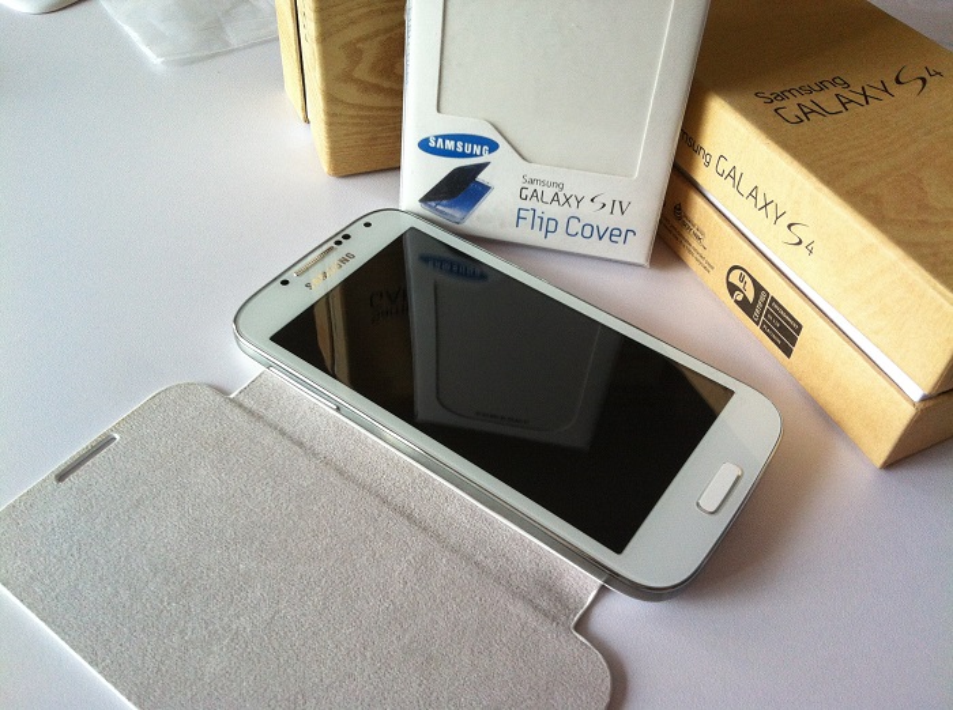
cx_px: 476
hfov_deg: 52.7
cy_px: 355
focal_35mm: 35
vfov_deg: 40.6
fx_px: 962
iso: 125
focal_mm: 3.85
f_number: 2.8
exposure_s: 1/120
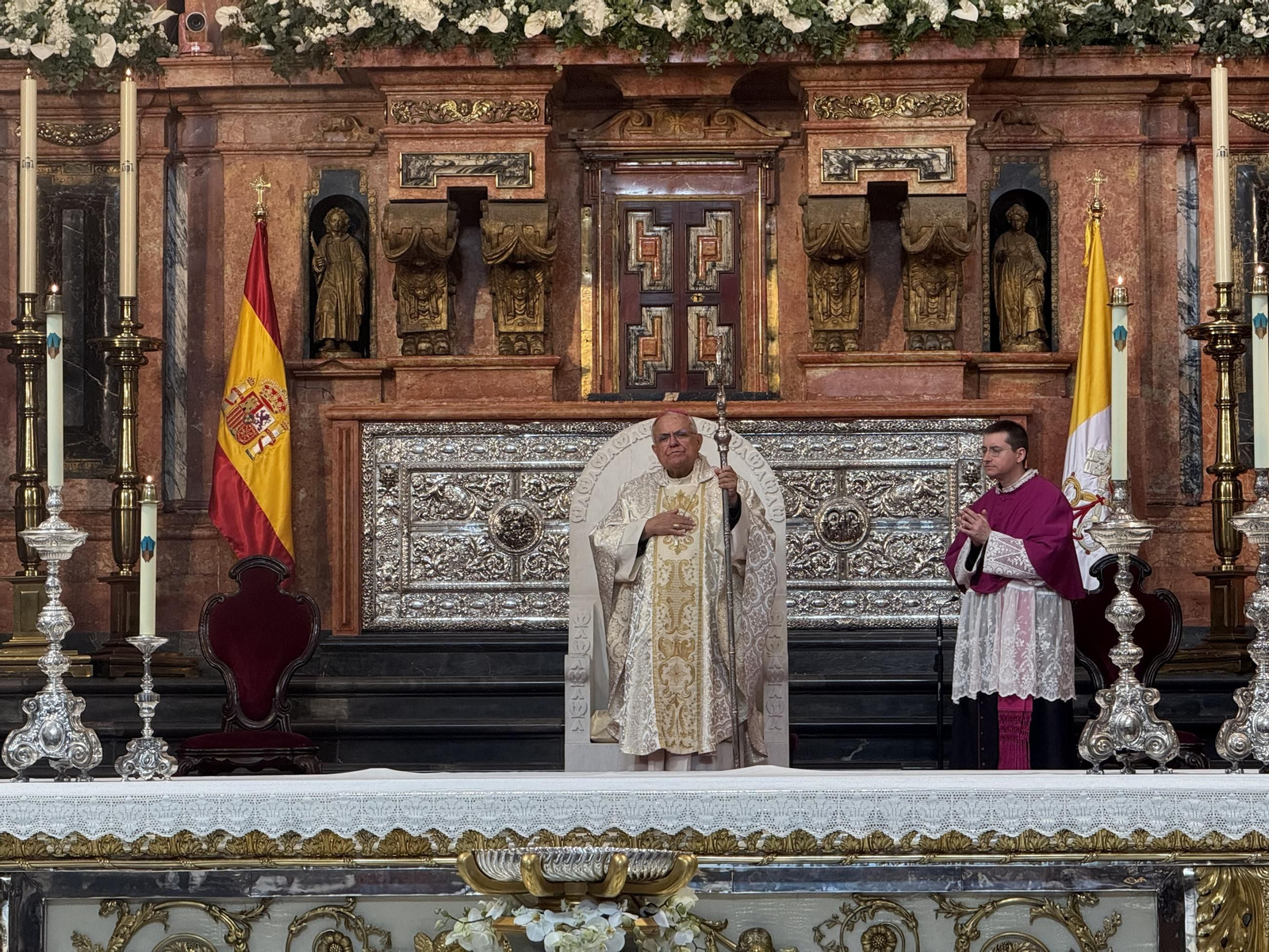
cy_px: 476
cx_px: 634
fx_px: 4399
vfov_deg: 12.3
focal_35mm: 120
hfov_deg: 16.4
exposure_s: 1/50
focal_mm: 15.66
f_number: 2.8
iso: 200
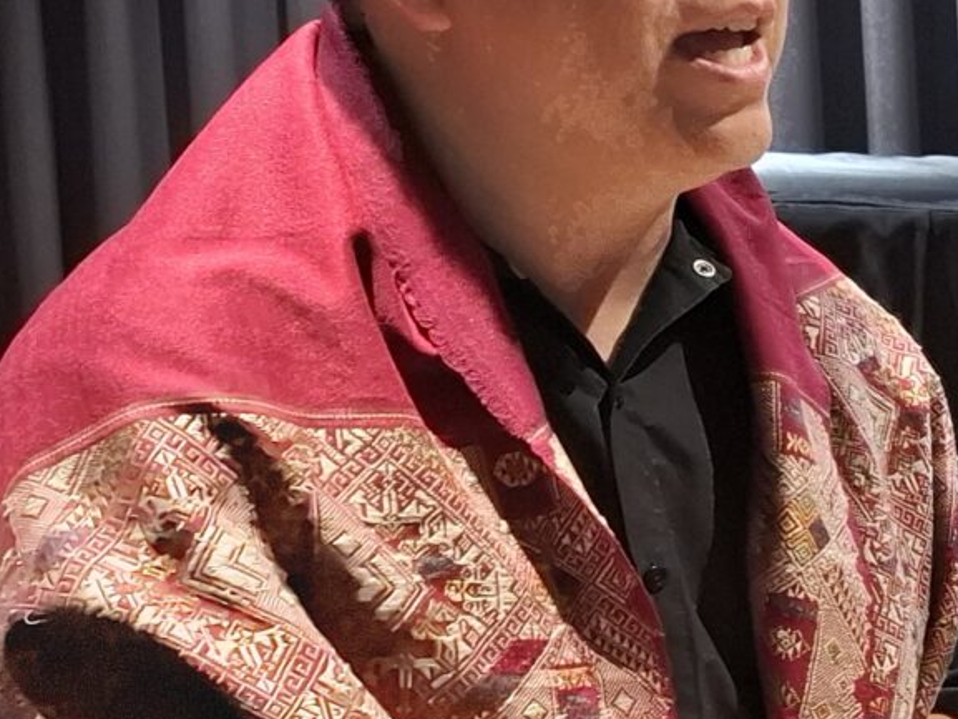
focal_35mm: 102
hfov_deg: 16.5
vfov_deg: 14.3
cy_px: 731
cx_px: 1649
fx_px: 2823
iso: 250
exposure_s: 1/40
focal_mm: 5.54
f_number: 1.8
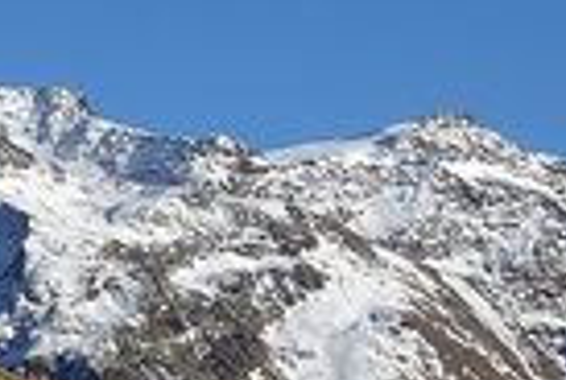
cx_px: 87
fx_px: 4821
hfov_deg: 6.7
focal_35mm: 306
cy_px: 281
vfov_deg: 4.5
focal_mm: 25.7
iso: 80
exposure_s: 1/125
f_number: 10
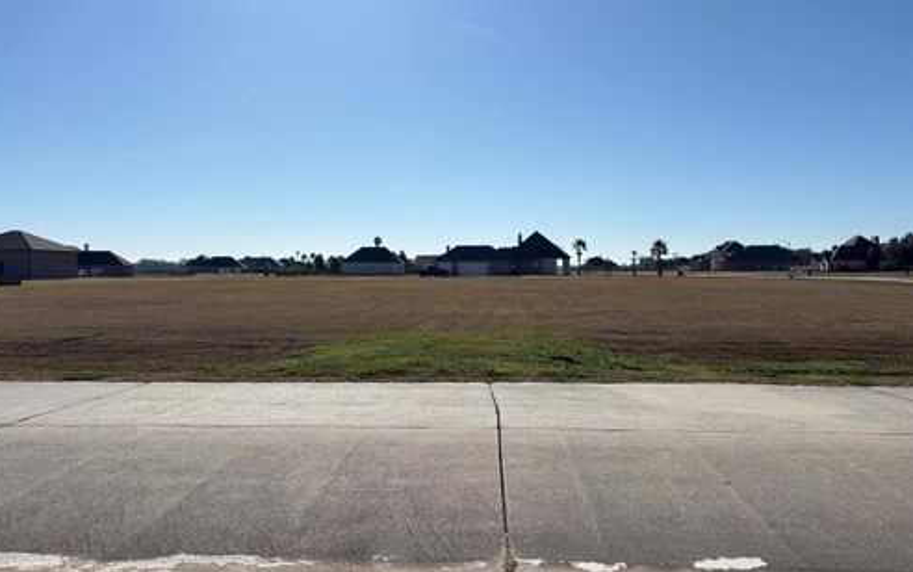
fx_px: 697
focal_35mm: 28
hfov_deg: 66.4
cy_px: 287
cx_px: 453
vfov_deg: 44.6
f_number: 1.6
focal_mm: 5.96
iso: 50
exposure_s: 1/8850
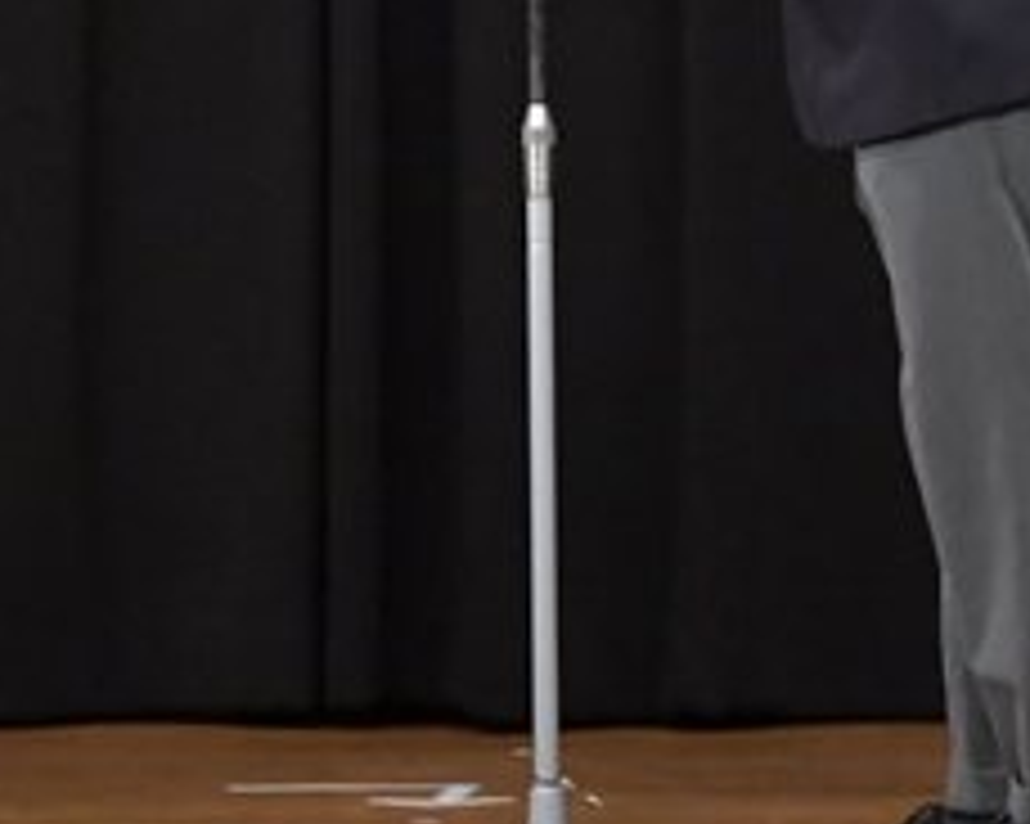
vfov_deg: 2.4
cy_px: 0
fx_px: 19562
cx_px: 299
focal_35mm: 642
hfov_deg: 3.0
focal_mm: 135
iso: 6400
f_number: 5.6
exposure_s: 1/400
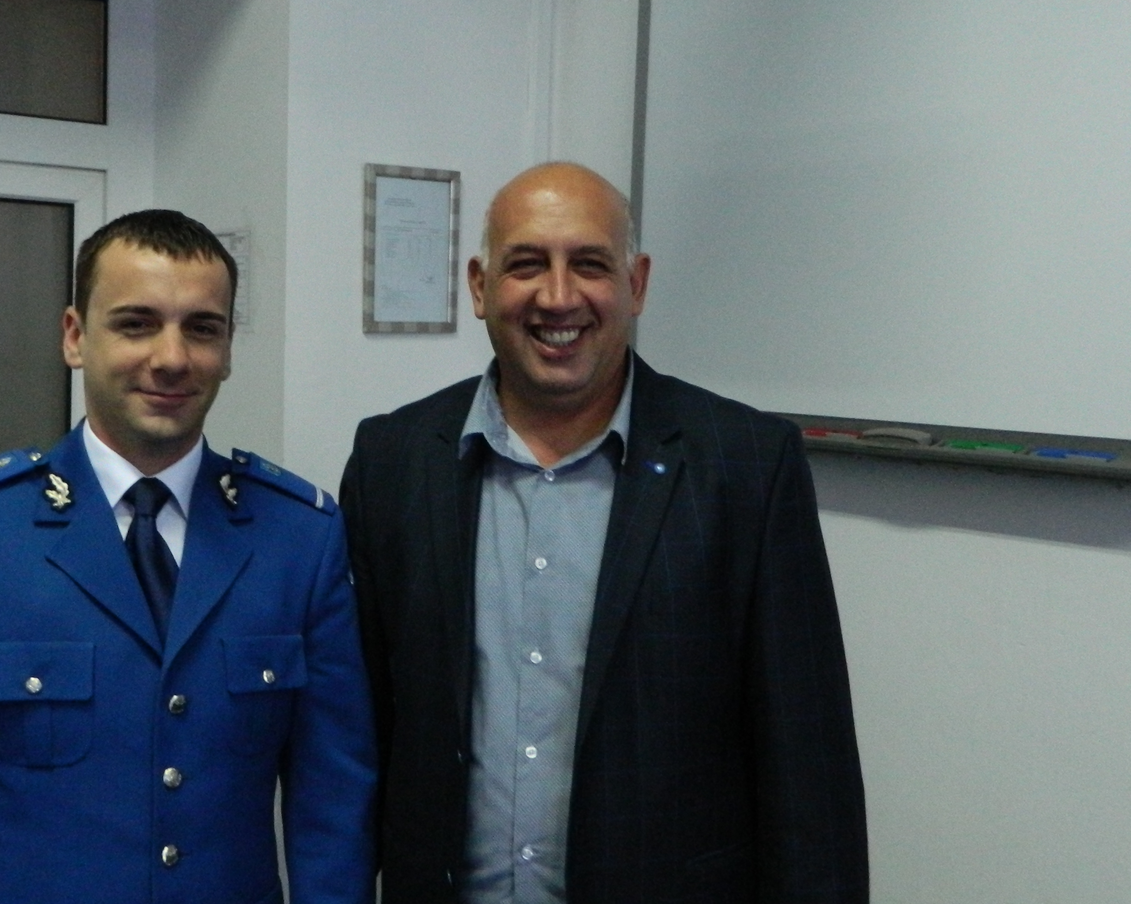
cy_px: 433
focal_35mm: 43
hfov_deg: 42.6
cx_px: 420
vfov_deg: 34.9
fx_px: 1439
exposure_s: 1/25
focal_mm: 4.5
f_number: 3.1
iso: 400
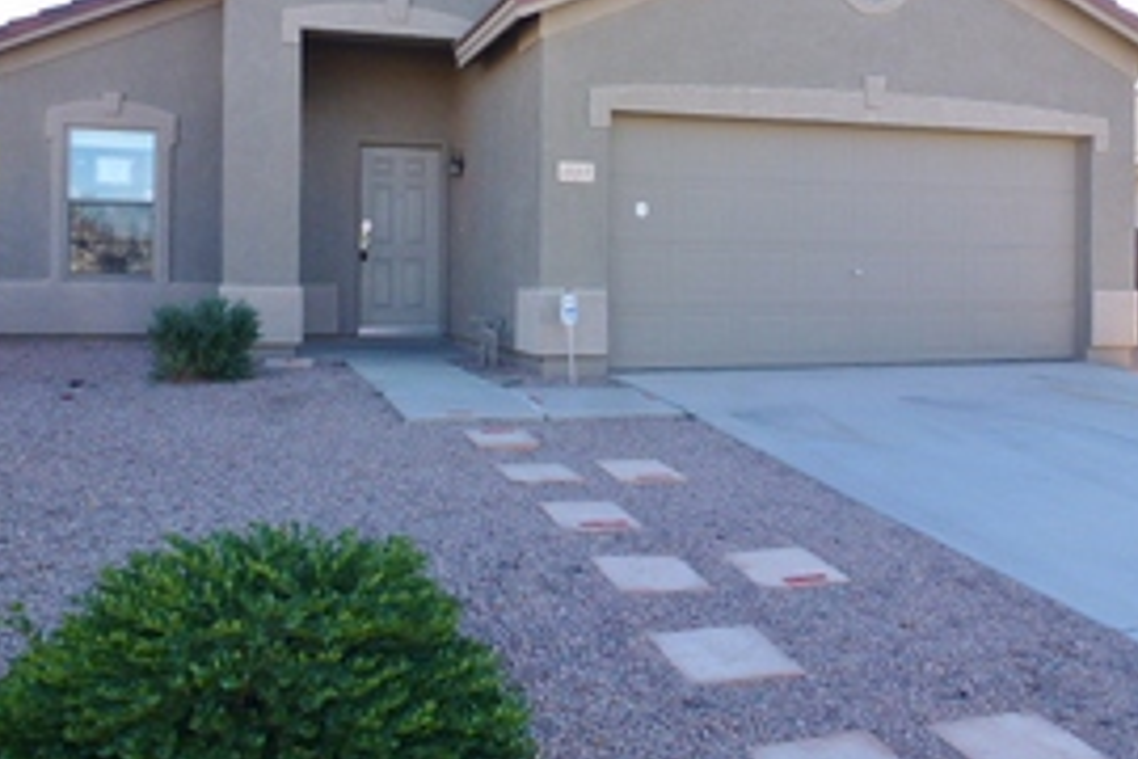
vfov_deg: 40.9
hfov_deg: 58.5
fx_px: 1011
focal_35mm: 32
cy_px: 291
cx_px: 497
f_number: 4
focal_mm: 4.3
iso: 100
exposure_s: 1/200
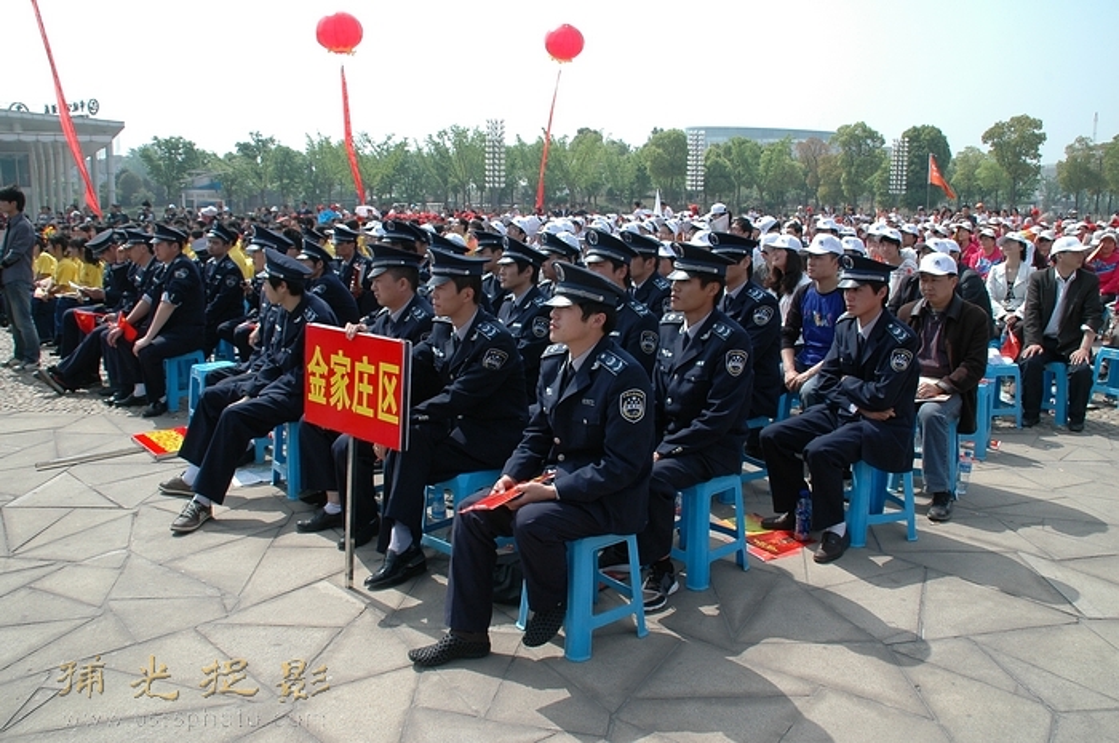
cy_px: 372
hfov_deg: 67.4
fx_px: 838
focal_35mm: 27
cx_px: 560
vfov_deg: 47.8
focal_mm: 18
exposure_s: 1/320
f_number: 9
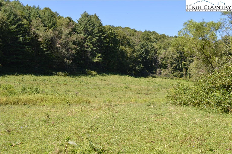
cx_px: 116
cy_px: 77
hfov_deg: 49.6
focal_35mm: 39
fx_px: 251
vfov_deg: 34.1
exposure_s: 1/160
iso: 100
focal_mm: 26
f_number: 6.3
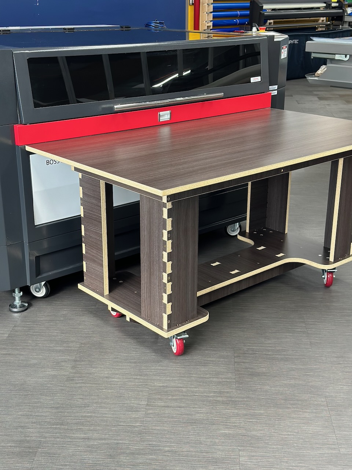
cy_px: 235
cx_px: 176
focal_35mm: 48
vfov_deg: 39.7
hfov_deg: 30.3
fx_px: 651
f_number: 1.78
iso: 200
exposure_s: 1/120
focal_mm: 6.86
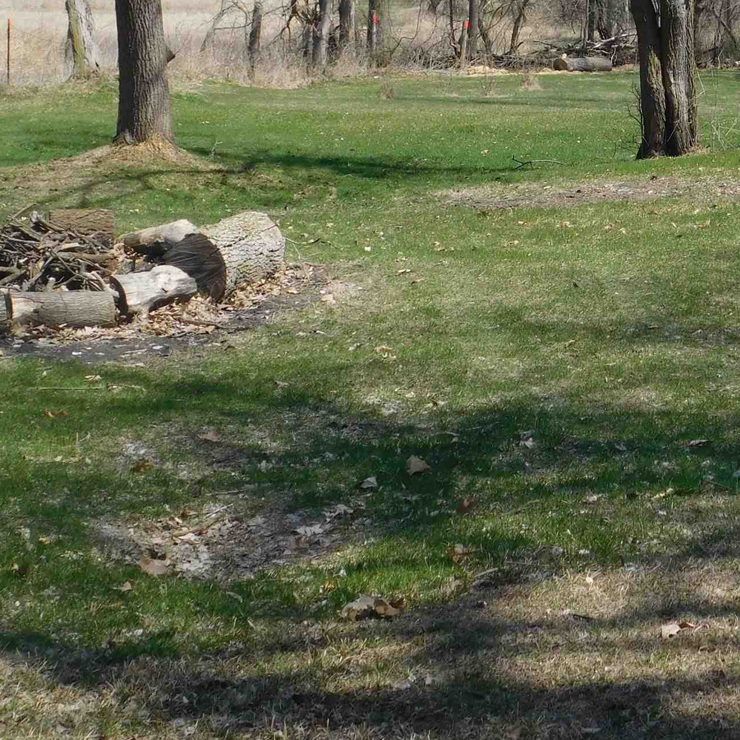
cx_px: 559
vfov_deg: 18.1
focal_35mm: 95
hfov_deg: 18.2
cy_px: 121
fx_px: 2298
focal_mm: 8
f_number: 3.7
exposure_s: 1/1000
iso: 125
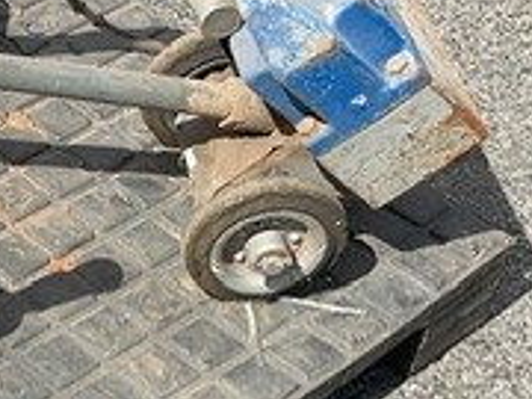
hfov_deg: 17.5
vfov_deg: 14.3
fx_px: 1583
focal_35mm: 103
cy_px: 284
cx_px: -219
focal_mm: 3
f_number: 1.8
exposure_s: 1/1984
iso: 16
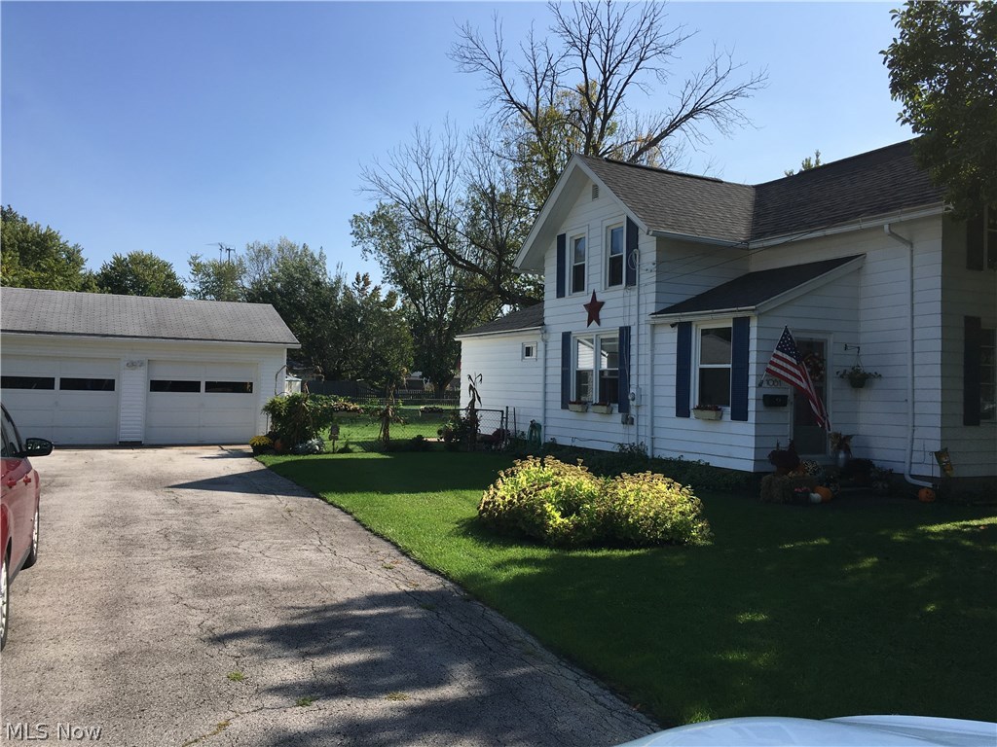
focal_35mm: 29
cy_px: 374
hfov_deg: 61.7
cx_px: 498
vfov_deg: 48.2
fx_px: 835
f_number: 2.2
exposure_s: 1/1672
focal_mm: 4.15
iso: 25
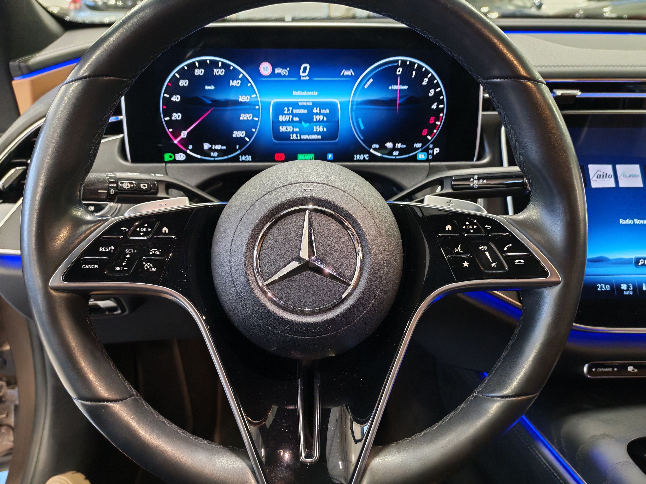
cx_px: 323
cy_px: 242
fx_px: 579
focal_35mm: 31
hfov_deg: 58.4
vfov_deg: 45.4
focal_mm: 6.12
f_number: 1.9
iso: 1000
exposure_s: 1/50
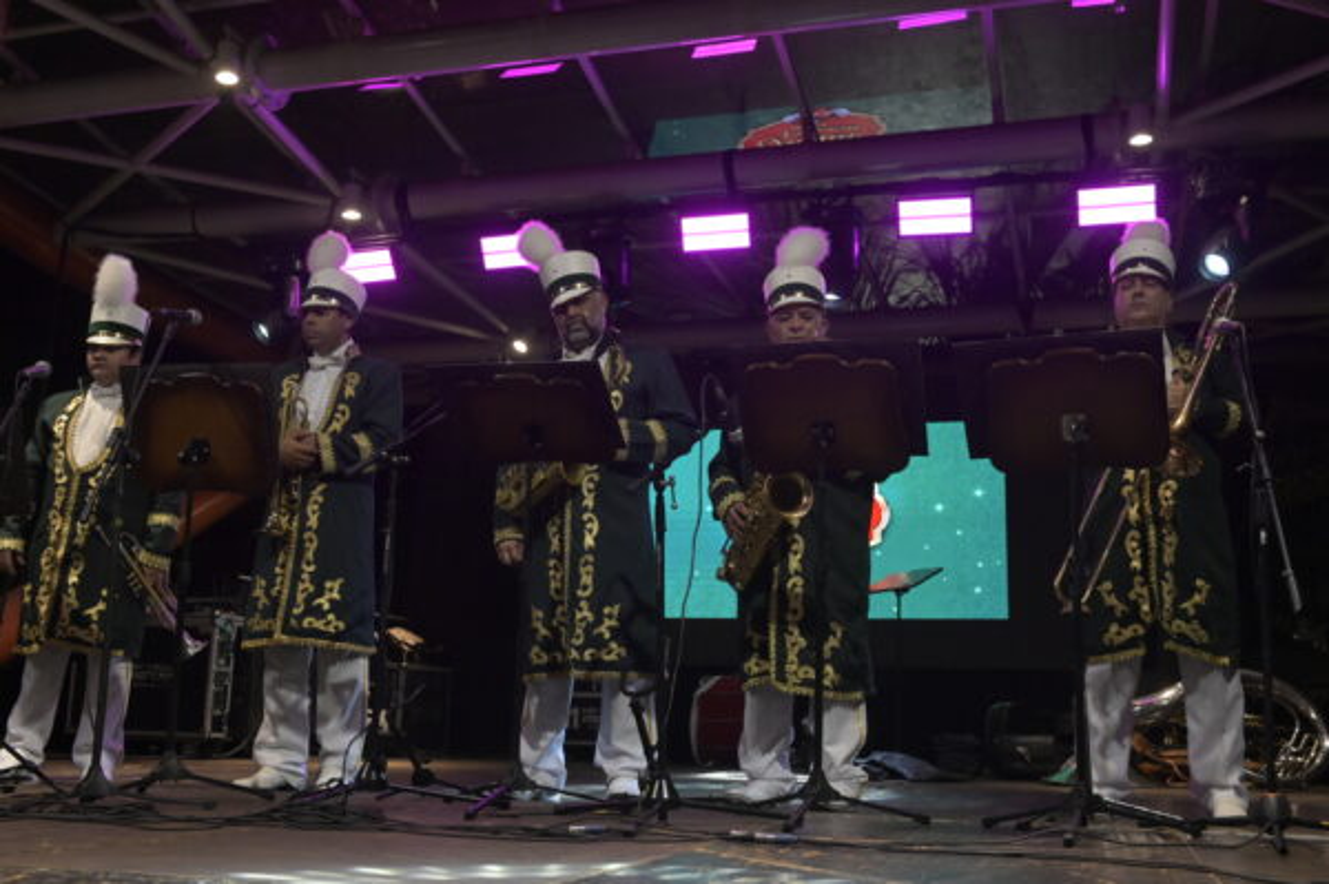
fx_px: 1402
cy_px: 442
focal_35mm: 38
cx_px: 664
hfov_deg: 50.7
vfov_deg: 35.0
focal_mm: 38
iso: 5000
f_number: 7.1
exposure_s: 1/250
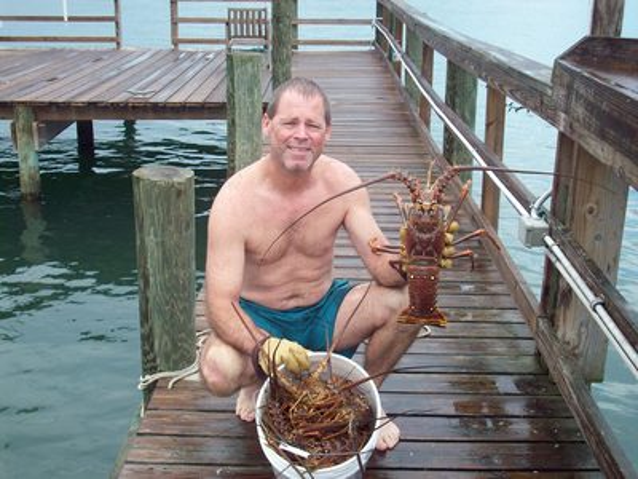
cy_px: 240
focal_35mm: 54
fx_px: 995
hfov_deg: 35.5
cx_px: 319
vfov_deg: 27.0
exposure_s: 1/346
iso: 80
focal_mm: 9
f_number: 3.4
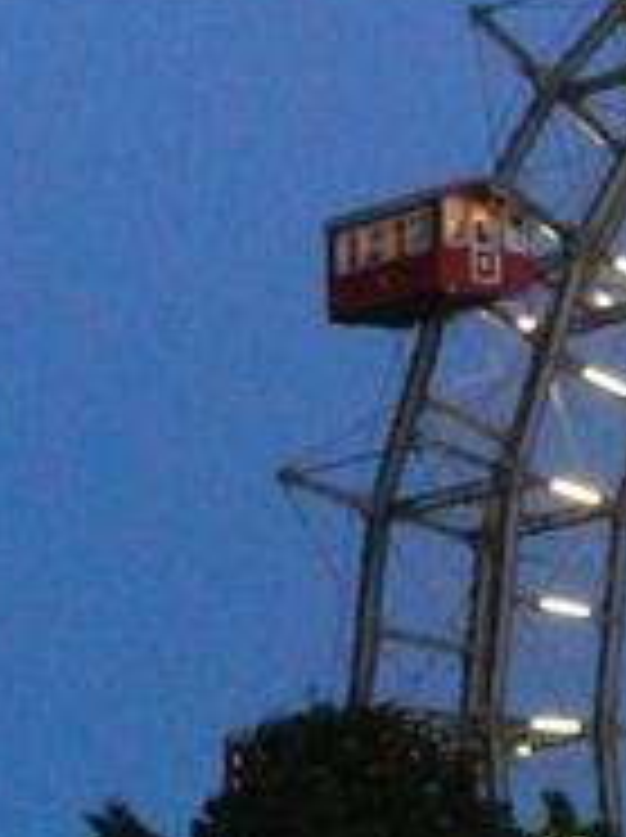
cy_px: 828
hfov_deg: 3.1
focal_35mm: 469
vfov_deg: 4.2
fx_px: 11335
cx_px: 1135
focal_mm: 24.4
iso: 800
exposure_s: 1/10
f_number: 3.6
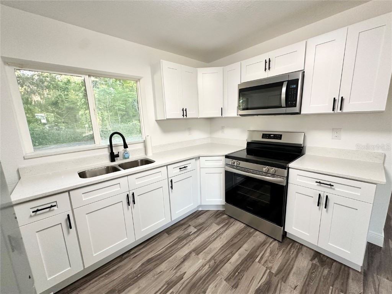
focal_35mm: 14
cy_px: 147
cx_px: 196
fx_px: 159
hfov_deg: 102.1
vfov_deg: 85.7
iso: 250
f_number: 2.2
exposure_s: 1/120
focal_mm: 2.22
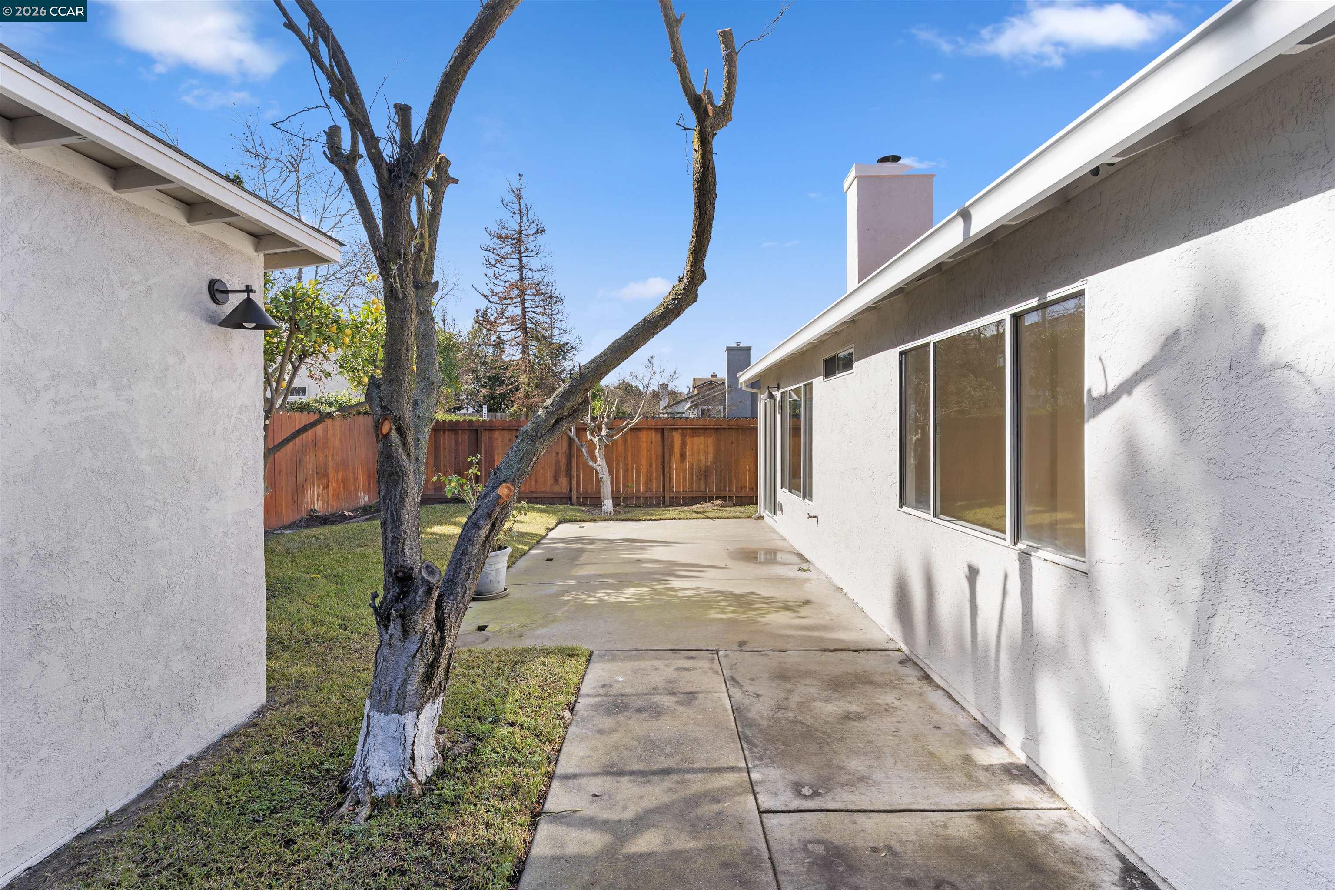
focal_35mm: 17
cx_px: 668
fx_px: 630
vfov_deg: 70.4
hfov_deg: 93.3
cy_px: 445
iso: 125
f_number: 6.3
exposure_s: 1/320
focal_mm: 17
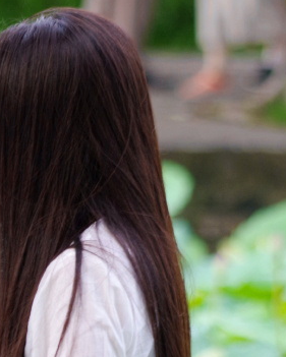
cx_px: 7
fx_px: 10682
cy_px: 280
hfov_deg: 1.5
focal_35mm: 1010
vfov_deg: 1.9
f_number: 5.6
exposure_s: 1/100
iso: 400
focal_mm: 210
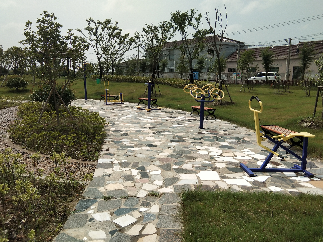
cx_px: 166
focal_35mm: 33
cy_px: 118
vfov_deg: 42.9
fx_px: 308
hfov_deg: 55.3
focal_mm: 3.69
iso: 50
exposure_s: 1/1819
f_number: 2.2
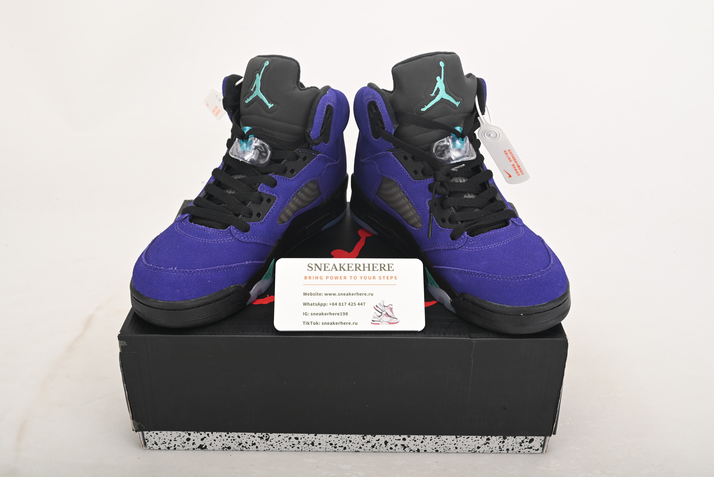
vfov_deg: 35.1
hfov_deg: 50.7
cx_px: 357
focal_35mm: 38
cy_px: 238
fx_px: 754
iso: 100
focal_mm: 38
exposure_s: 1/200
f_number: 11
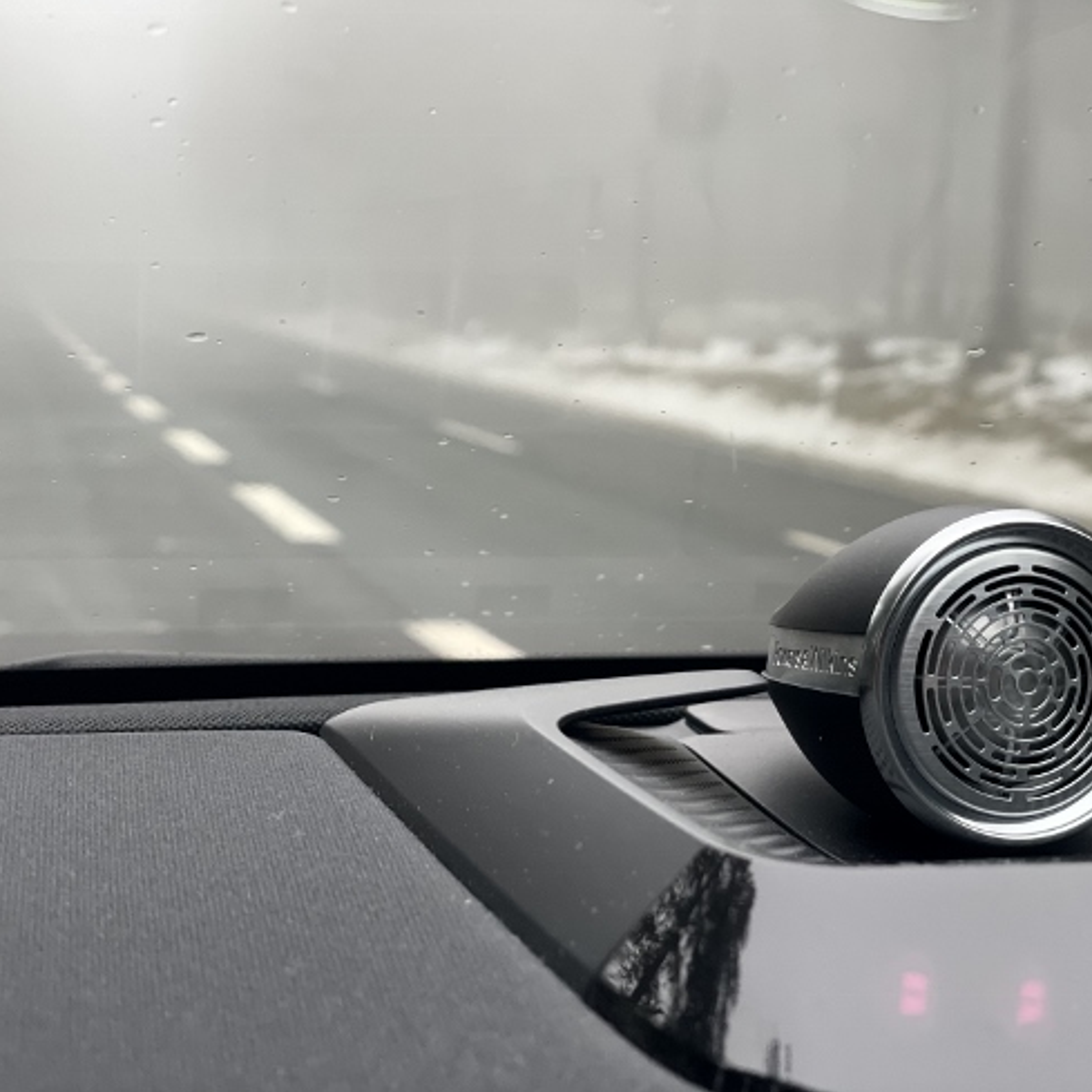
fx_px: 2213
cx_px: 732
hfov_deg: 27.5
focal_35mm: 62
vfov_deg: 27.7
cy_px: 544
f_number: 2
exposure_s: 1/122
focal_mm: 6
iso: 160
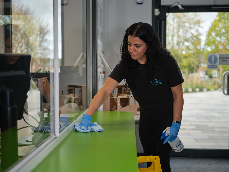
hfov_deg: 38.2
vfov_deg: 29.1
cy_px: 86
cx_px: 114
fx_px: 331
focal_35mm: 50
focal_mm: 63
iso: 125
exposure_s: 1/100
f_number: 2.8
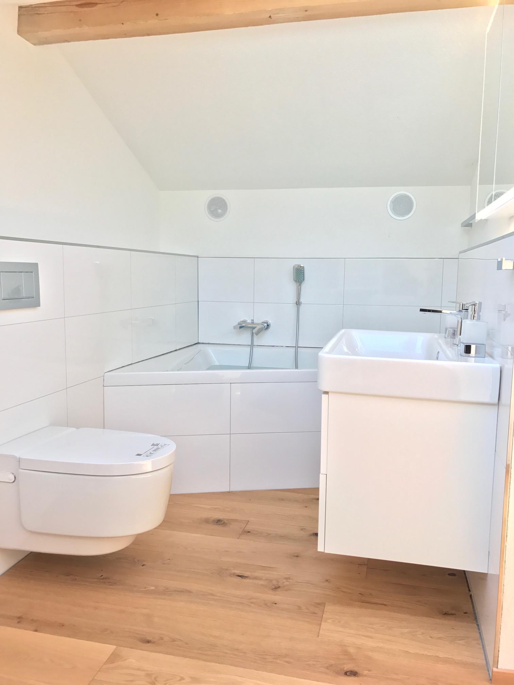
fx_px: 554
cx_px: 257
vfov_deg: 63.4
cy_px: 342
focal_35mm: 28
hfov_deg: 49.7
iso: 32
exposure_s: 1/100
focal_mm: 3.99
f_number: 1.8
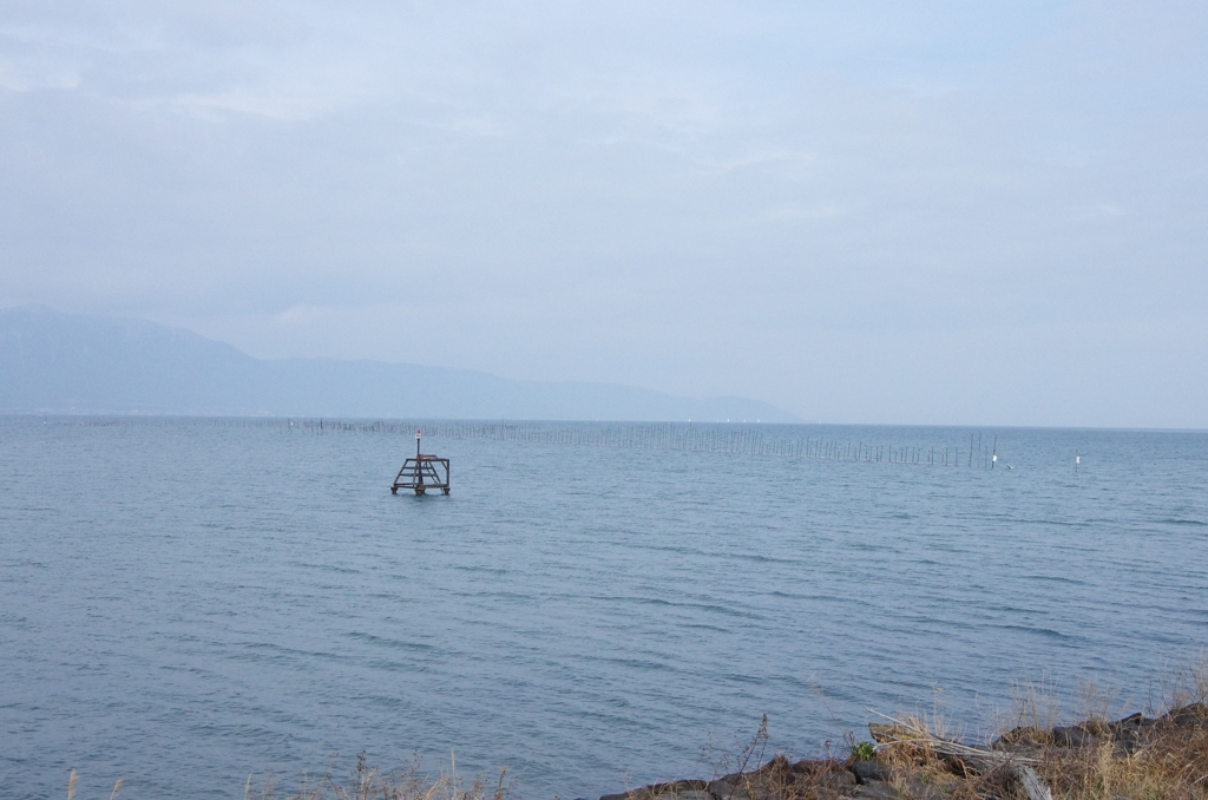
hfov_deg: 42.8
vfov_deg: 29.1
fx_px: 1540
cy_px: 400
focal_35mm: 46
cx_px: 604
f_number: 8
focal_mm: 31
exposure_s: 1/6400
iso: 3200
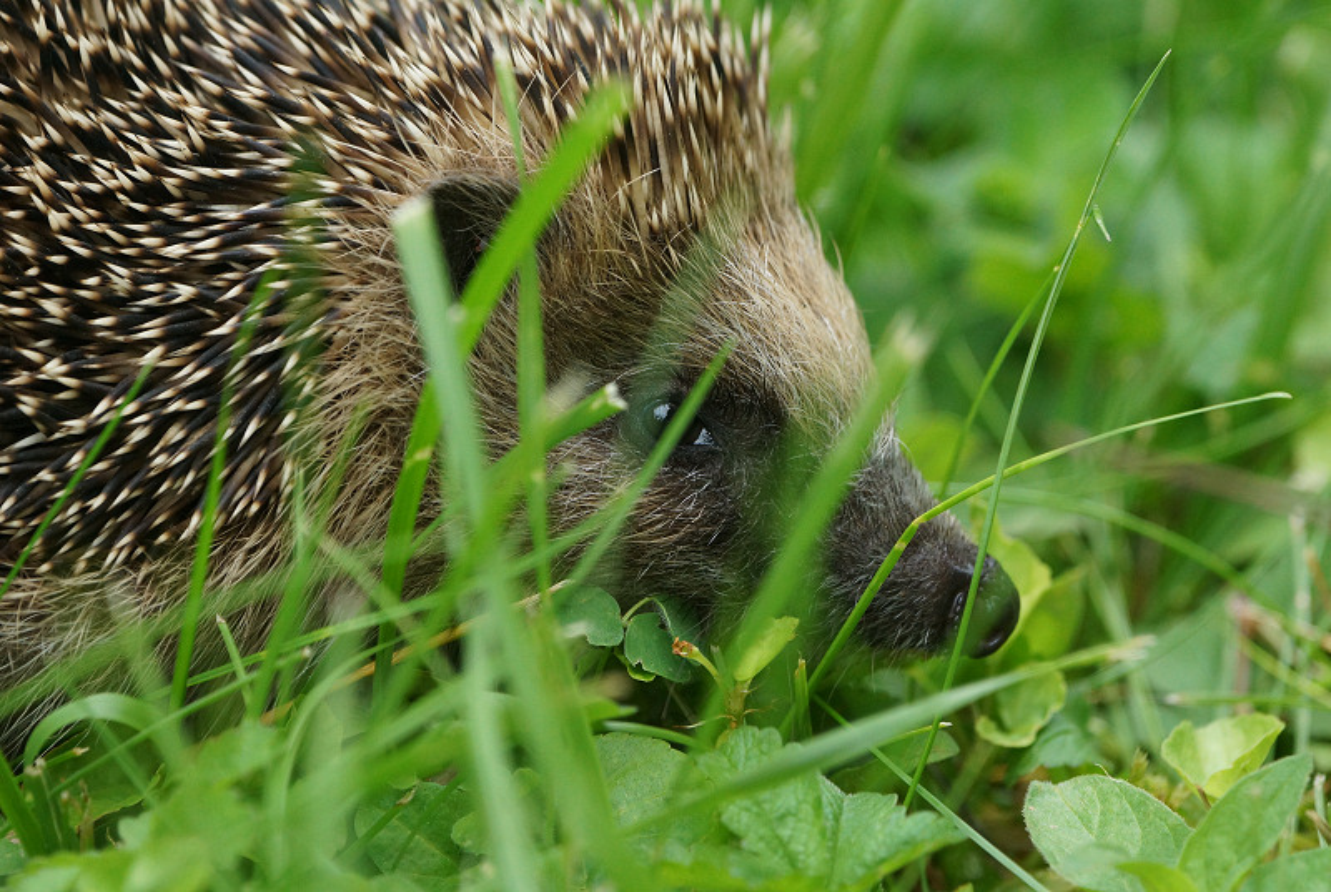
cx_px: 666
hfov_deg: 3.4
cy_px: 446
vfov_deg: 2.3
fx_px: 22216
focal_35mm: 600
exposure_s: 1/250
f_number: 5.6
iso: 800
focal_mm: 400
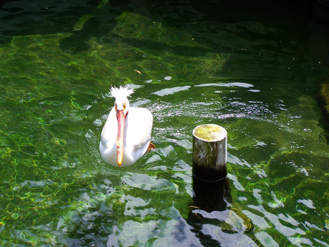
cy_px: 124
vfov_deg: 15.7
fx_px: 894
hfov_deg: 20.9
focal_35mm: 94
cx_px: 164
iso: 80
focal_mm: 15.6
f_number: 3.2
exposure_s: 1/400
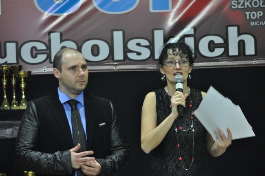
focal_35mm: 270
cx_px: 132
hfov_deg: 7.6
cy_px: 88
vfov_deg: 5.1
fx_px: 1985
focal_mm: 180
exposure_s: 1/30
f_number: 6
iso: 1250
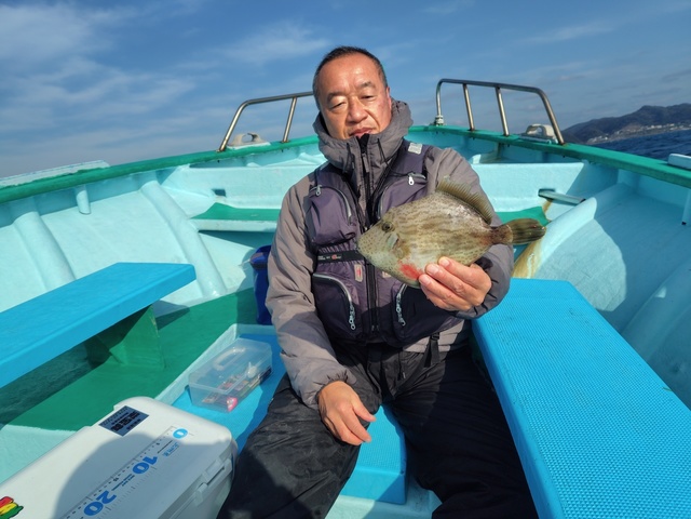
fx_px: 459
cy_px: 260
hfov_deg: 73.9
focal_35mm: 23
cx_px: 346
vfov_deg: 58.9
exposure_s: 1/1894
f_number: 1.9
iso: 50
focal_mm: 5.6
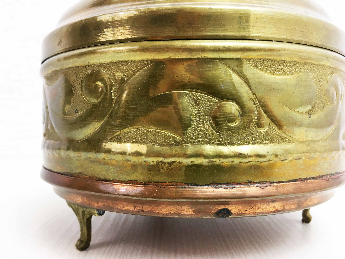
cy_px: 130
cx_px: 172
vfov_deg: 48.2
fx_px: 289
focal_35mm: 29
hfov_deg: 61.7
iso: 80
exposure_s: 1/33
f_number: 2.2
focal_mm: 4.15
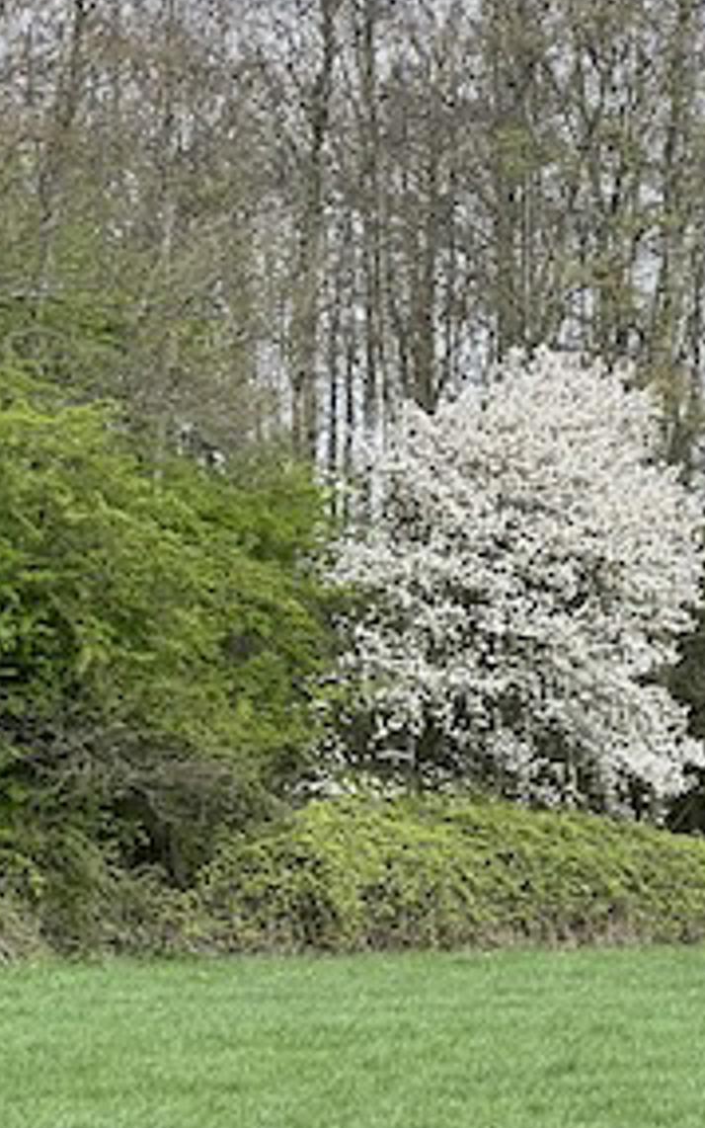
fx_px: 5624
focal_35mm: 183
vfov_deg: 11.4
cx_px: 735
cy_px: 857
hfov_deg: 7.1
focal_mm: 9
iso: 32
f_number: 2.8
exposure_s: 1/232
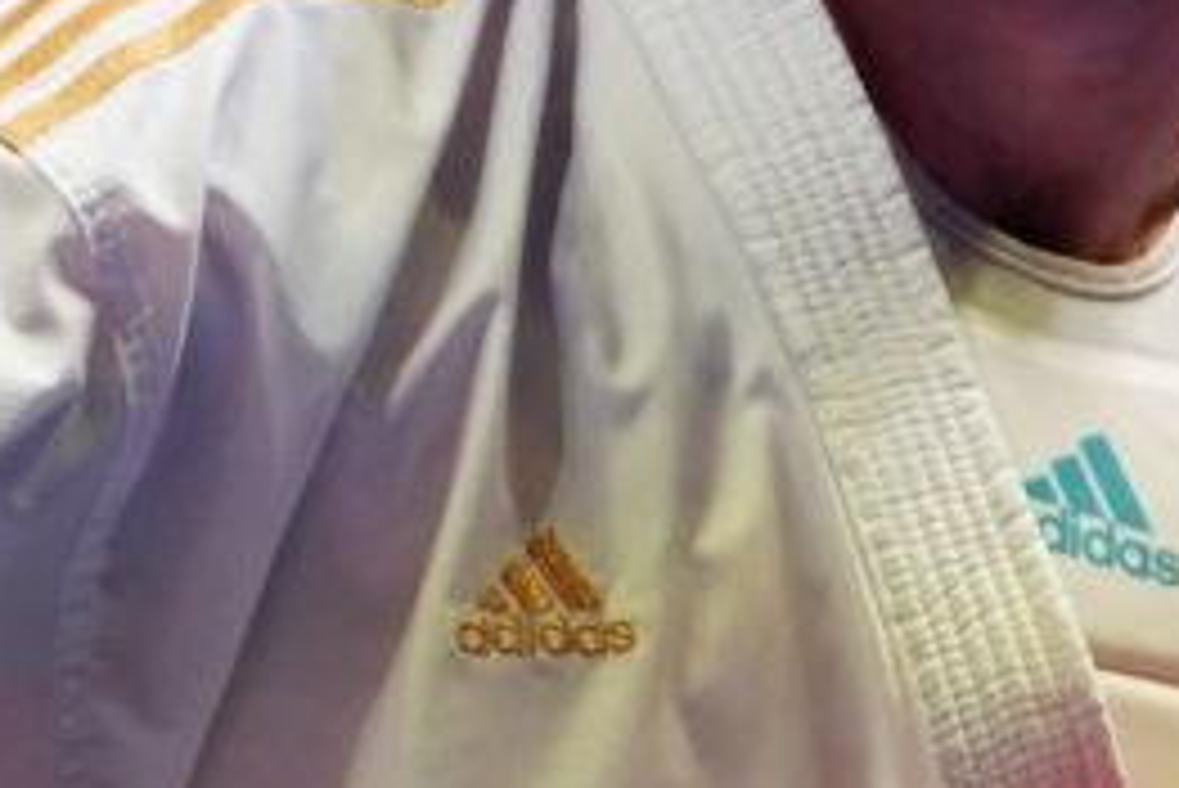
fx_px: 40991
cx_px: 216
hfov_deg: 1.6
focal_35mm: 1251
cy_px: -131
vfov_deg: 1.1
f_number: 2.8
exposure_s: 1/1000
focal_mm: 182
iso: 2000
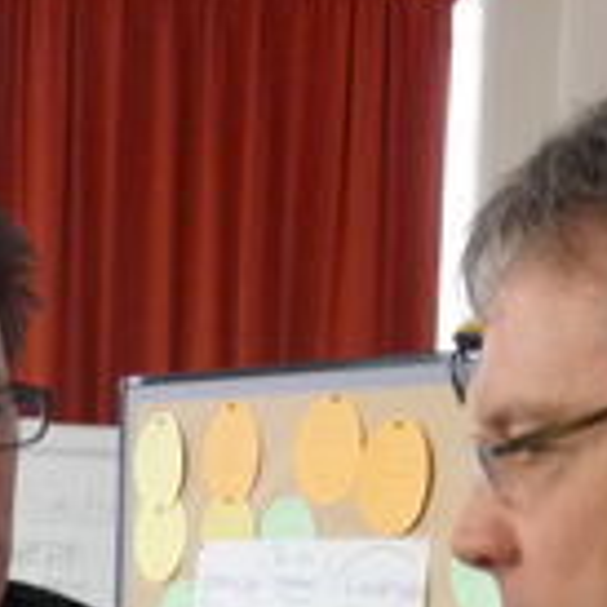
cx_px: 425
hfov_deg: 19.2
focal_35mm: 90
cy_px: 809
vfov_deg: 17.9
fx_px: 1785
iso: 400
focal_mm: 4.7
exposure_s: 1/13
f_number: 3.3
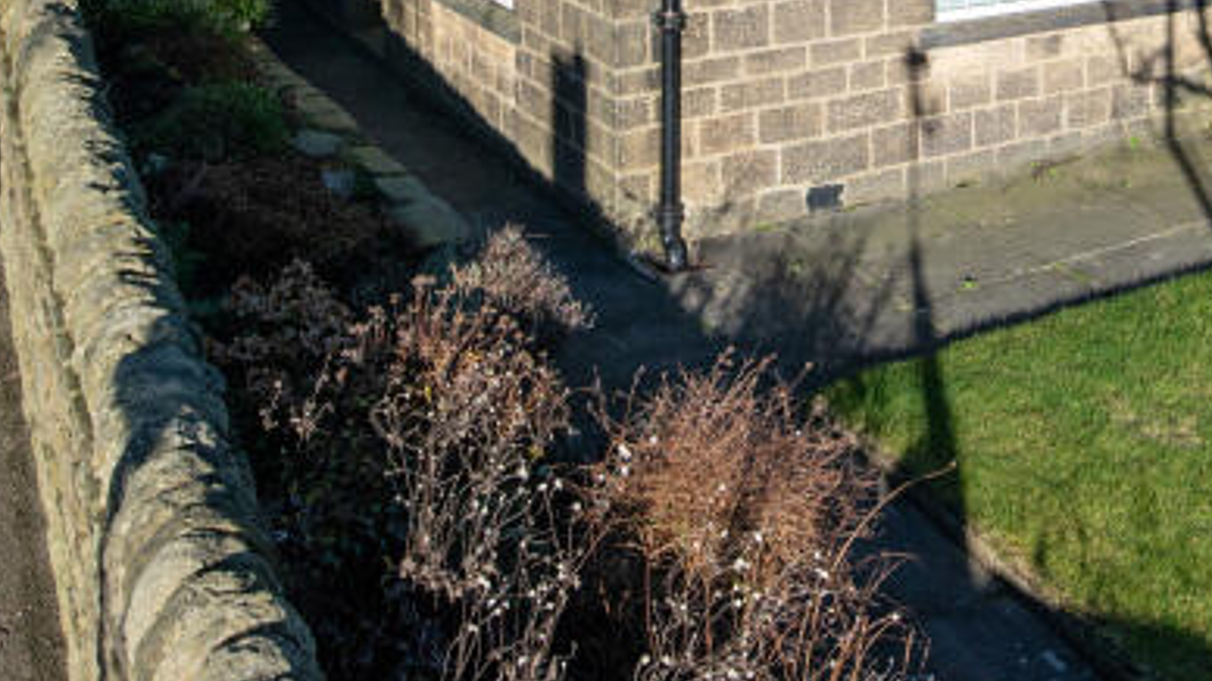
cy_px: -245
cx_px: 904
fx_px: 1510
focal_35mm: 47
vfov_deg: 22.3
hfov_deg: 42.4
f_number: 13
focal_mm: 17
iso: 640
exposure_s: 1/640
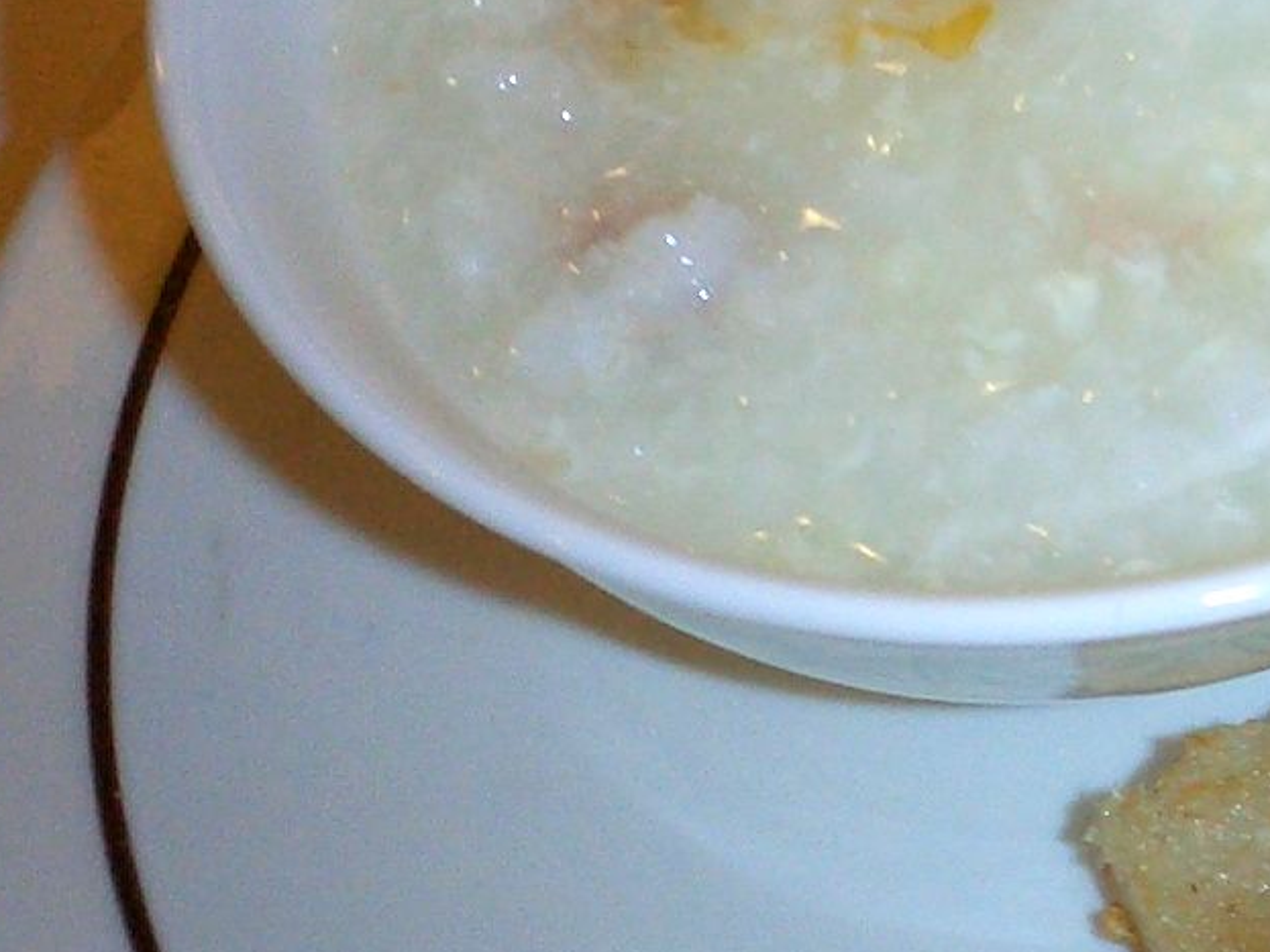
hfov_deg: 19.7
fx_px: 3485
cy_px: 330
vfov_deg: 15.5
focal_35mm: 95
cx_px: 1441
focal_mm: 5.6
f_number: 3.5
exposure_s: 1/40
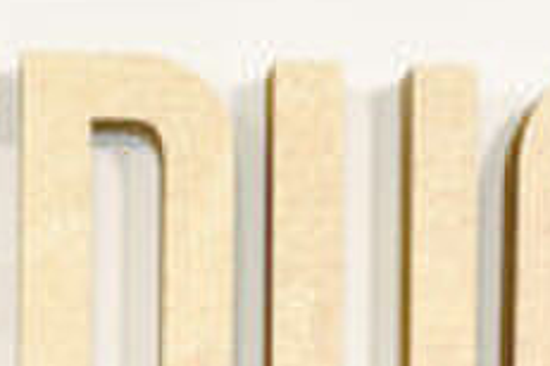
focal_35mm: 226
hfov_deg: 9.1
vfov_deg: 5.6
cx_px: 238
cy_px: 1179
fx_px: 3453
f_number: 8
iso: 1600
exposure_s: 1/160
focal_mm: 34
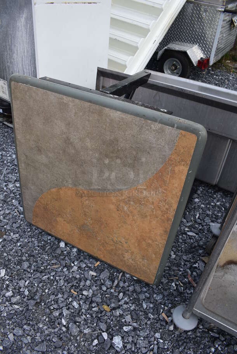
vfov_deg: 67.3
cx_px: 118
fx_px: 266
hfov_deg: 48.0
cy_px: 177
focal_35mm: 27
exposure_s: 1/250
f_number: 6.3
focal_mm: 18
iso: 200
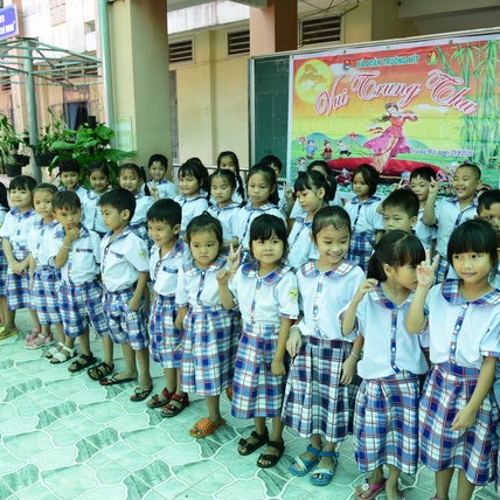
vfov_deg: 52.5
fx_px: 507
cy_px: 252
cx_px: 293
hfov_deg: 52.3
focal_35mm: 31
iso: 160
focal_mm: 24
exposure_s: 1/125
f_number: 4
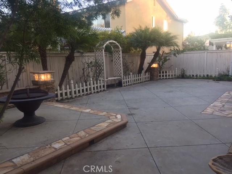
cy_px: 87
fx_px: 194
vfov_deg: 48.2
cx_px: 116
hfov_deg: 61.7
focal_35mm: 29
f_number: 2.2
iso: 50
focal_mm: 4.15
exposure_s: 1/120
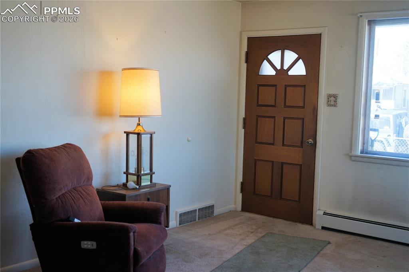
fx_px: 488
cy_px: 136
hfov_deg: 45.4
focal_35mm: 43
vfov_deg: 31.2
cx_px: 204
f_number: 4.5
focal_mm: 43
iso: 160
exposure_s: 1/60
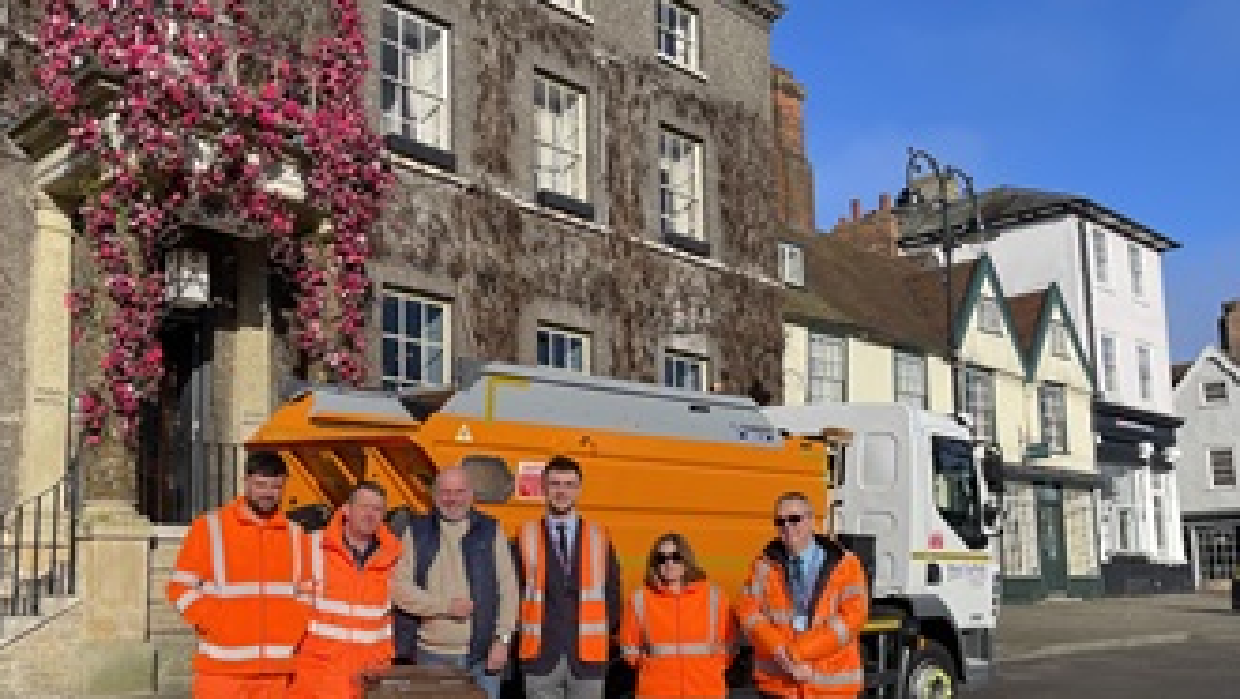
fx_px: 1086
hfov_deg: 59.0
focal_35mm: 33
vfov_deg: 35.4
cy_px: 451
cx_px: 500
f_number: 1.6
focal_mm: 5.1
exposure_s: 1/4049
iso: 32
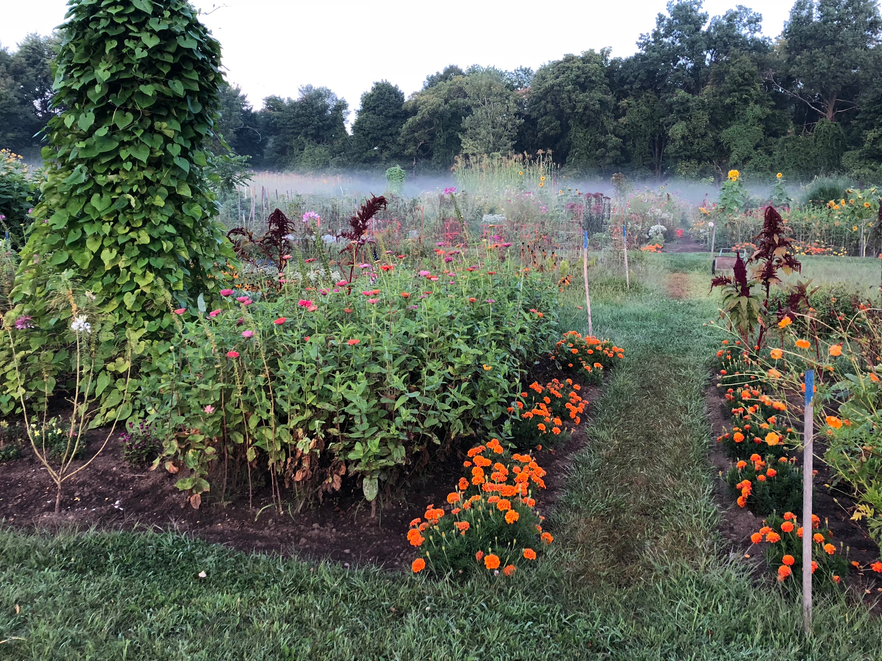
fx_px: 892
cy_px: 260
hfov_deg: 52.5
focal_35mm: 35
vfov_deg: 40.5
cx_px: 501
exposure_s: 1/40
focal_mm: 3.99
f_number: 1.8
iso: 25
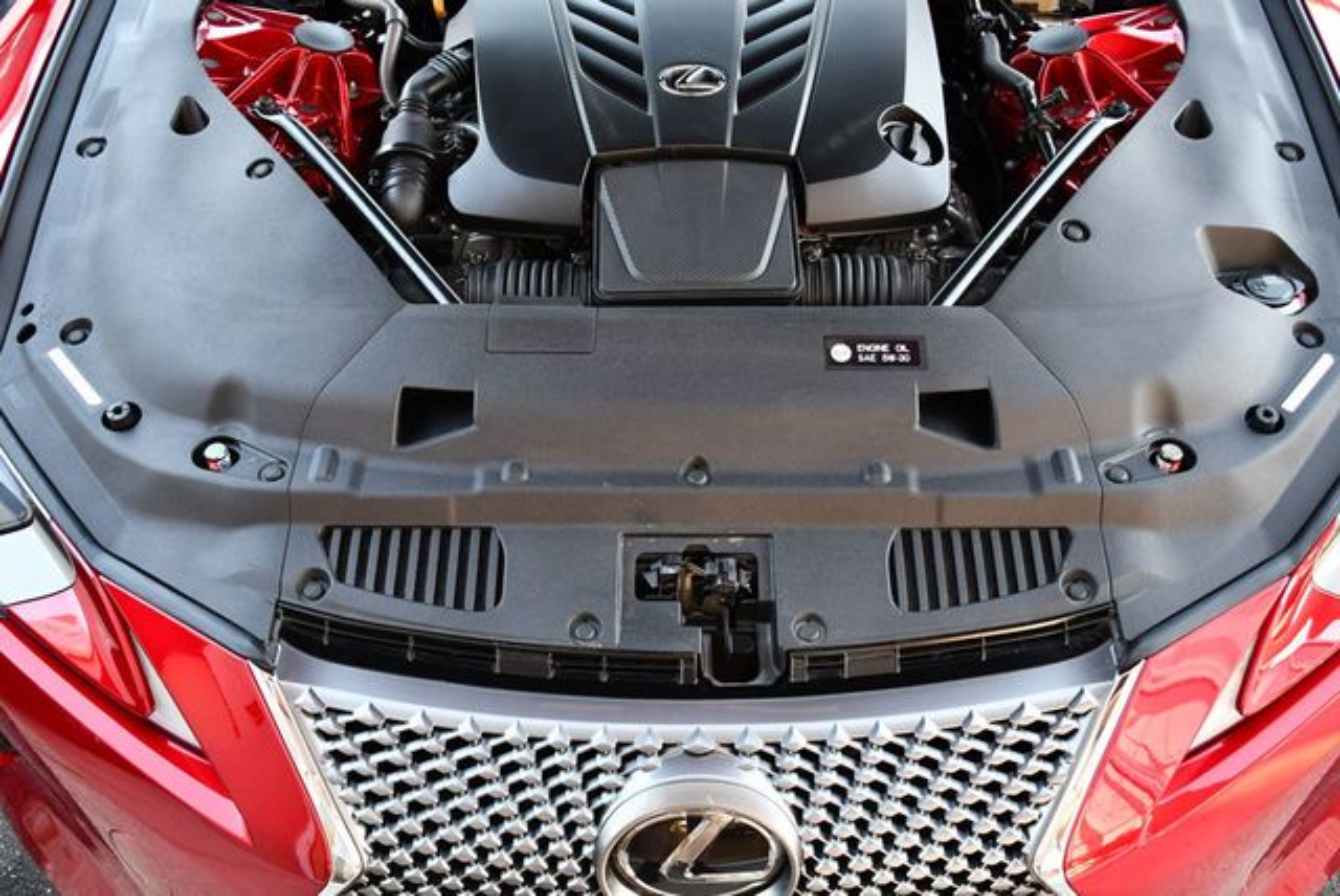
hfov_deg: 53.1
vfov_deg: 36.9
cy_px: 448
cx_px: 670
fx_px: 1341
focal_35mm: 36
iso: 800
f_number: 3.5
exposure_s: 1/200
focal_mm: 18
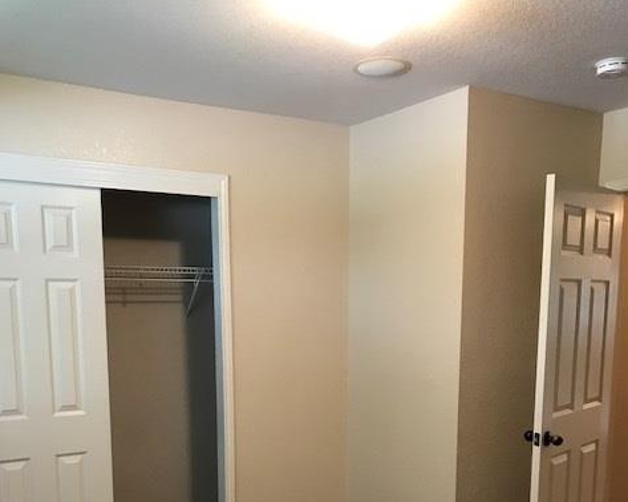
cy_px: 413
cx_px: 317
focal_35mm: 37
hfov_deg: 49.1
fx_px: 687
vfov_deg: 38.4
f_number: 1.8
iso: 50
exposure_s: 1/15
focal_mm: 3.99
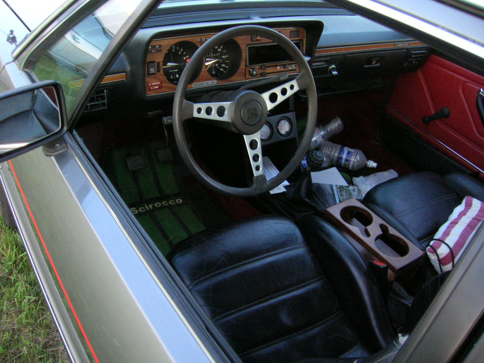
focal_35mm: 34
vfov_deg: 41.8
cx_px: 242
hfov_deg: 54.0
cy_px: 182
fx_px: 475
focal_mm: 5.7
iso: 200
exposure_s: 1/60
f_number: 2.9
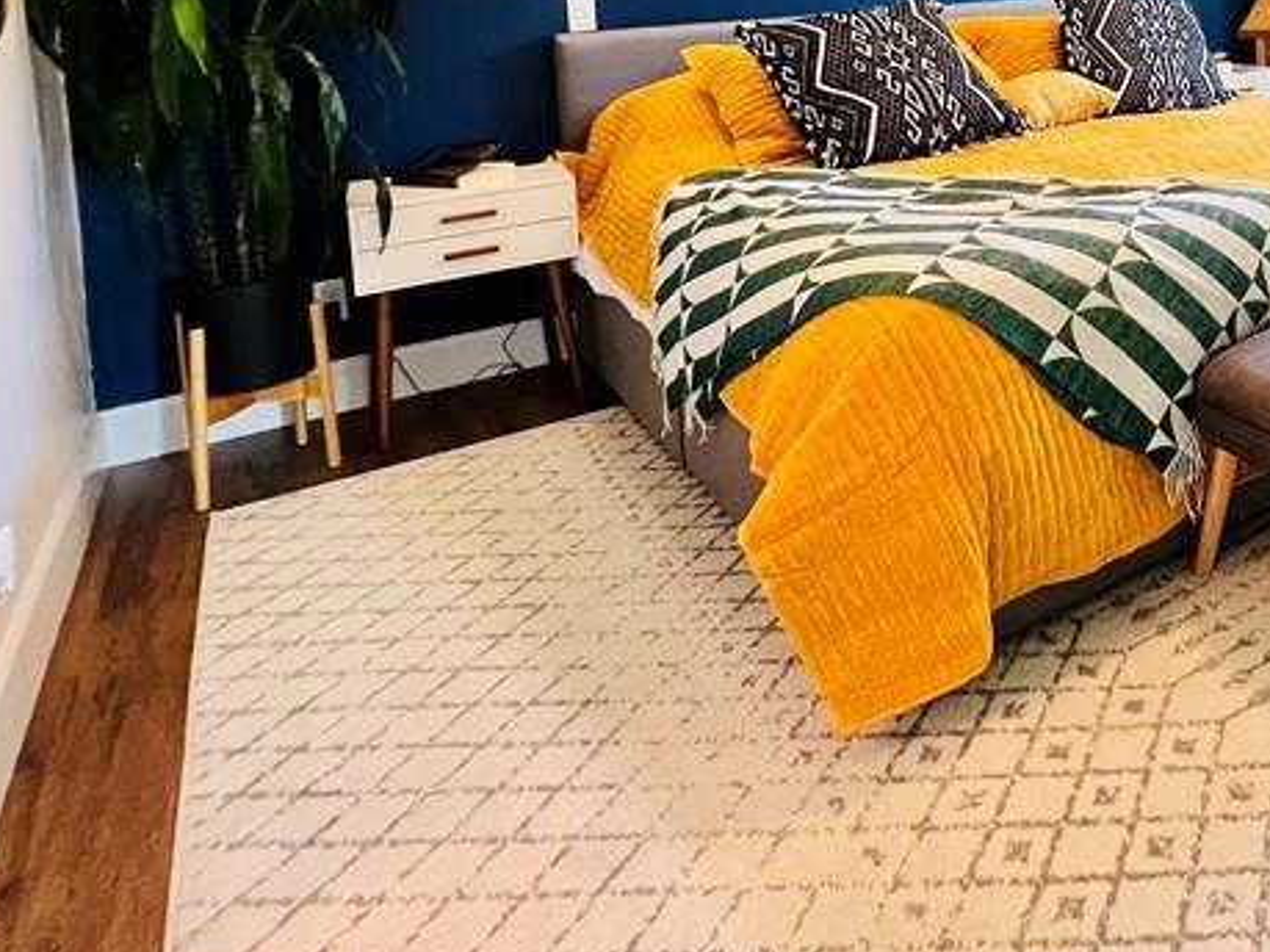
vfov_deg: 42.1
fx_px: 1064
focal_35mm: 29
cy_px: 11
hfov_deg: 52.1
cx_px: 1204
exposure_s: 1/42
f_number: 1.8
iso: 400
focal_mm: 1.57
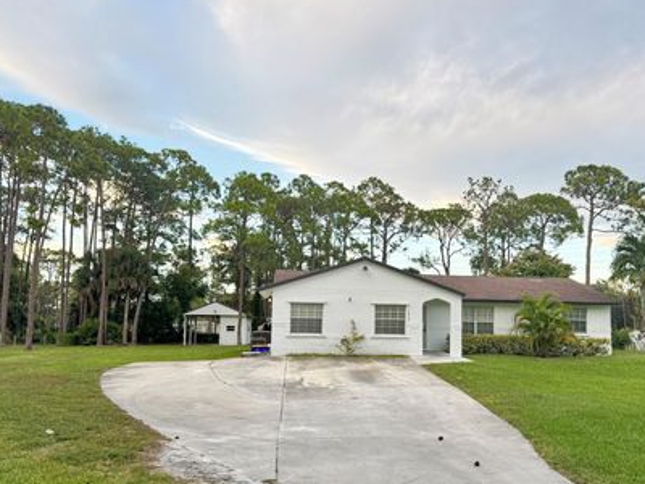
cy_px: 283
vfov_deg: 46.6
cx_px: 369
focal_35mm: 30
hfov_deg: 59.7
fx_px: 559
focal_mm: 6.76
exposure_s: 1/121
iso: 160
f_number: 1.78
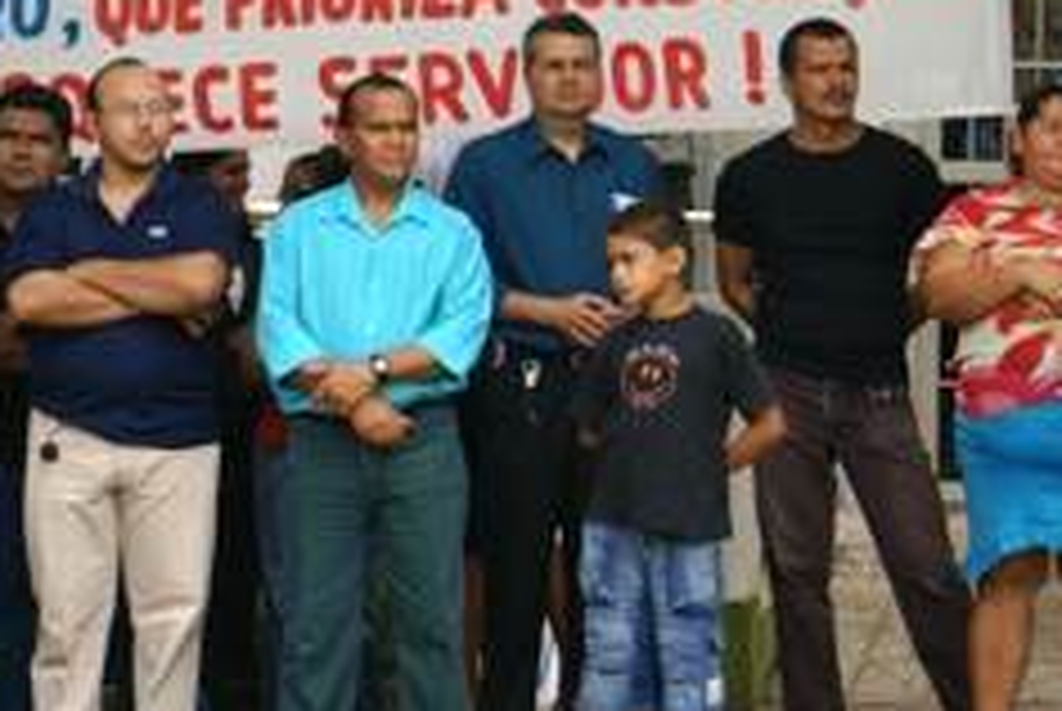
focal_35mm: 200
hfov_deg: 10.2
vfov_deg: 6.9
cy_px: 130
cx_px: 180
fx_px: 5907
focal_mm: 70
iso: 250
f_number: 5.6
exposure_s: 1/125
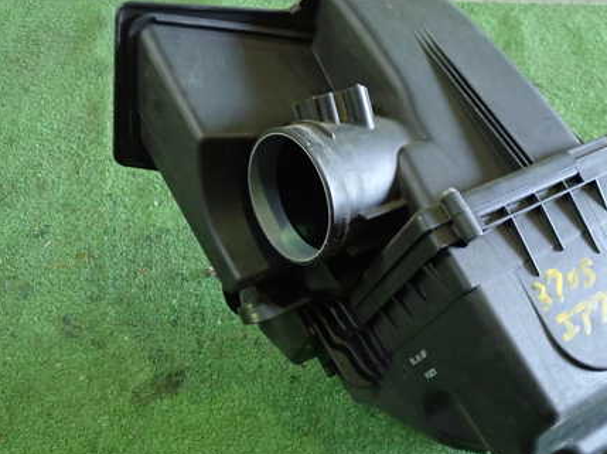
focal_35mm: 42
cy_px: 225
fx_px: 736
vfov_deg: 34.3
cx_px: 420
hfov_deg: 44.0
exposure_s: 1/30
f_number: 2.3
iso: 500
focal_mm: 5.4
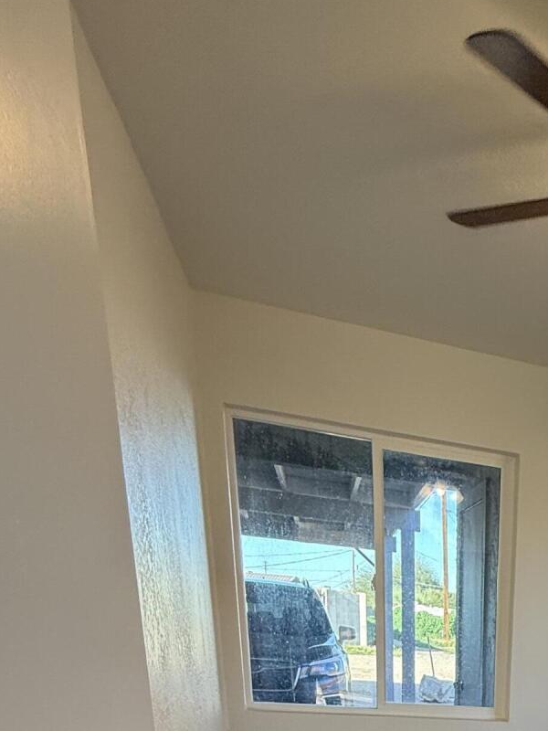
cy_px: 886
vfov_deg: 38.3
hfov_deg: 34.7
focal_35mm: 35
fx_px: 739
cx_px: 610
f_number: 2.2
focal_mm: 2.22
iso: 125
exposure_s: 1/120
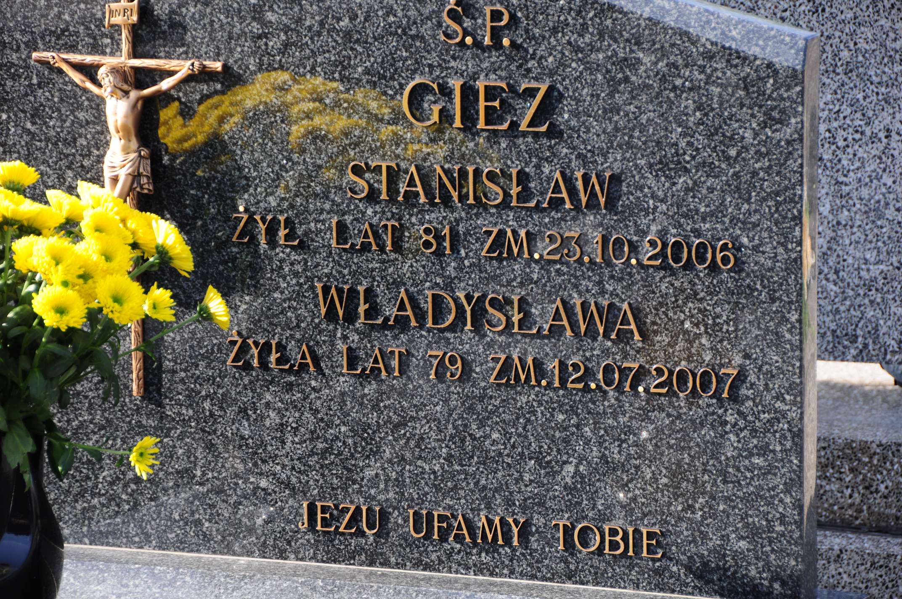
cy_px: 300
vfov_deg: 7.6
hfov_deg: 11.4
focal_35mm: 180
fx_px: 4504
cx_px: 451
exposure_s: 1/160
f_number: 7.1
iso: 200
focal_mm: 120
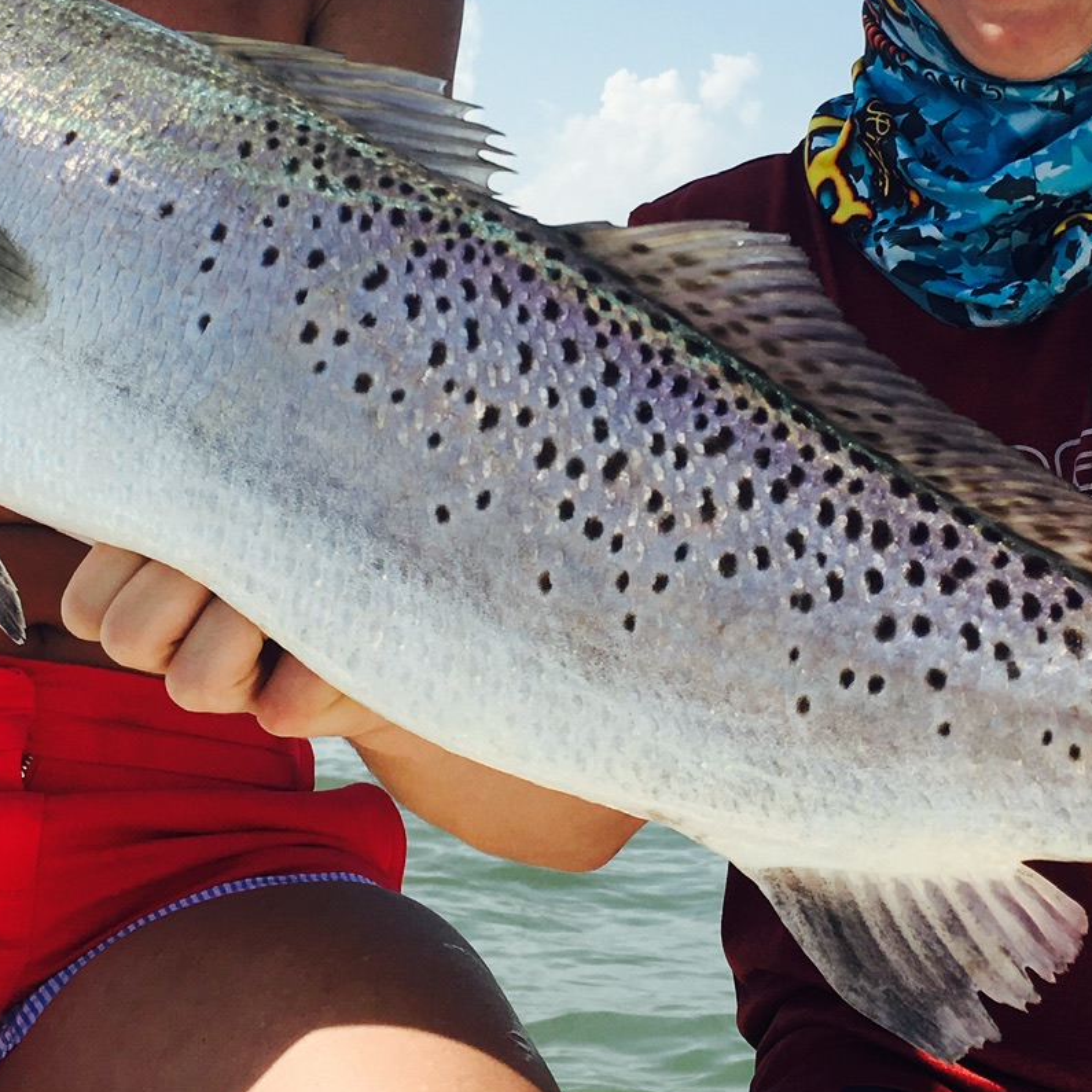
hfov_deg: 26.1
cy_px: 295
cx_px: 615
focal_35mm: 66
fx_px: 2356
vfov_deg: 25.8
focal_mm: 4.15
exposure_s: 1/1748
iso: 25
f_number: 2.2
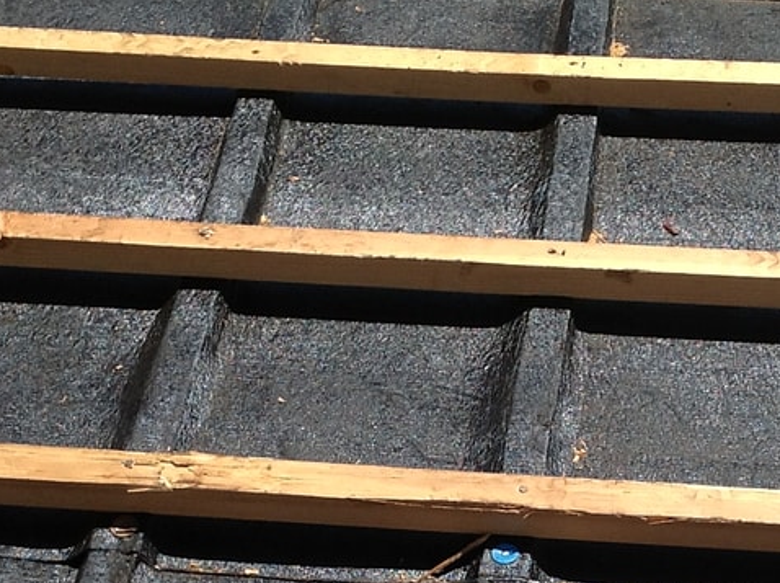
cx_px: 534
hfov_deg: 20.0
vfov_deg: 14.8
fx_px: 2205
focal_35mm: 98
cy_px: 575
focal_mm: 4.28
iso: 80
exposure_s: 1/1681
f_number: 2.4
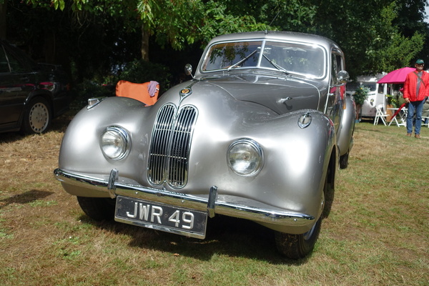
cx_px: 214
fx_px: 417
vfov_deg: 37.9
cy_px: 143
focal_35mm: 35
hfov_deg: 54.4
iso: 125
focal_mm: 12.99
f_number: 4
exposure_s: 1/160
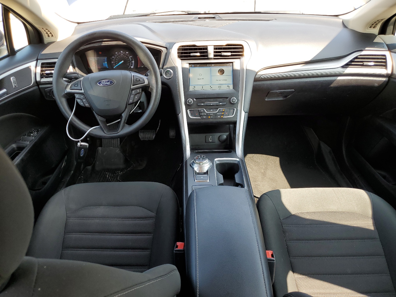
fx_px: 297
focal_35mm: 26
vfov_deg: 53.1
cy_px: 148
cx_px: 198
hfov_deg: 67.3
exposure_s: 1/213
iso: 50
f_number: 1.5
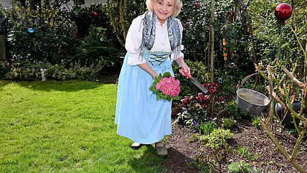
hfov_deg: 53.8
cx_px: 175
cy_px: 78
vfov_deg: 32.0
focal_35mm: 37
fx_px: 301
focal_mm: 29
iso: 320
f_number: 9
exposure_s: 1/320
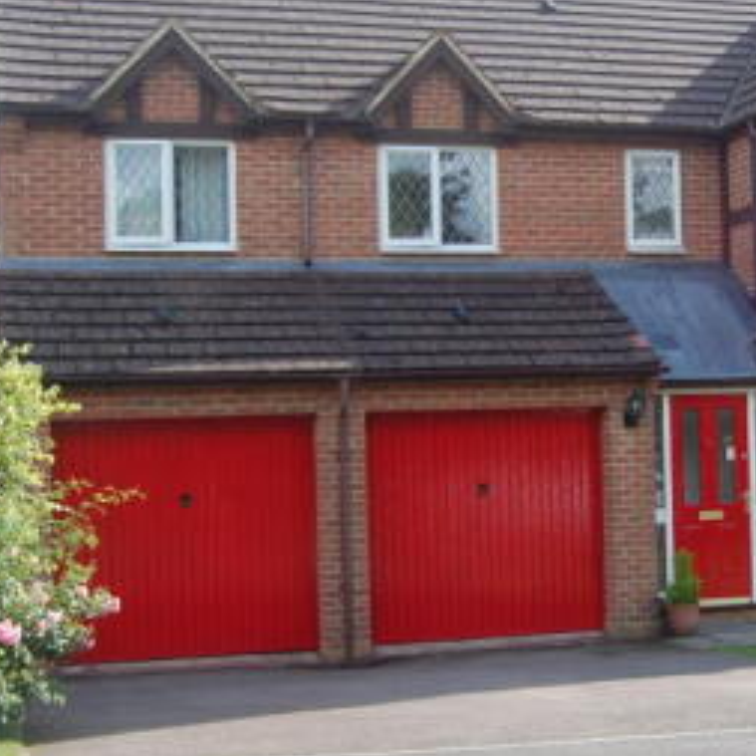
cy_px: 418
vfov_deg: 26.1
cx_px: 604
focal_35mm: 66
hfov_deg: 25.6
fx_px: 1631
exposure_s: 1/200
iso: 200
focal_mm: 20
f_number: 7.1
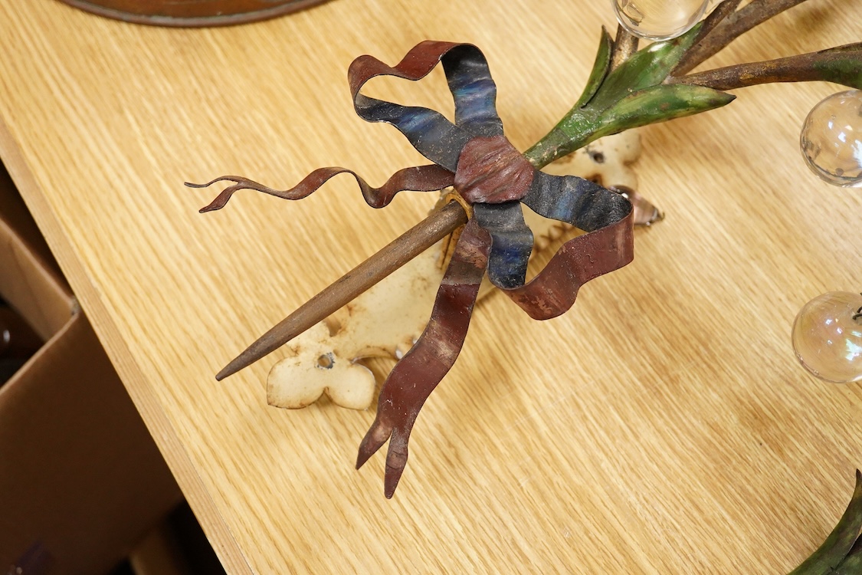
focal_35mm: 45
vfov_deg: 29.9
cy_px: 288
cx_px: 431
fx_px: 1077
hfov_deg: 43.6
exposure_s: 1/250
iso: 2500
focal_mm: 30
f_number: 3.5
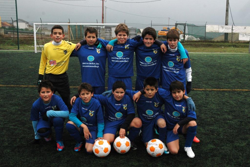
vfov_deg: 30.8
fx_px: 302
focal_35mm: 44
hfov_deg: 45.0
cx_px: 125
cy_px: 84
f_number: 7.1
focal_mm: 29
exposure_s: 1/1250
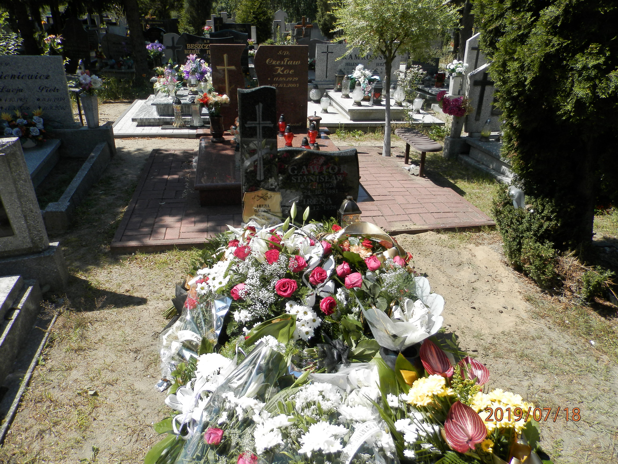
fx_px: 446
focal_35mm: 25
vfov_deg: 54.9
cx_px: 309
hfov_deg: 69.4
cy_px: 232
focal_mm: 4.5
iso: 80
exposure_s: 1/1000
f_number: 3.1
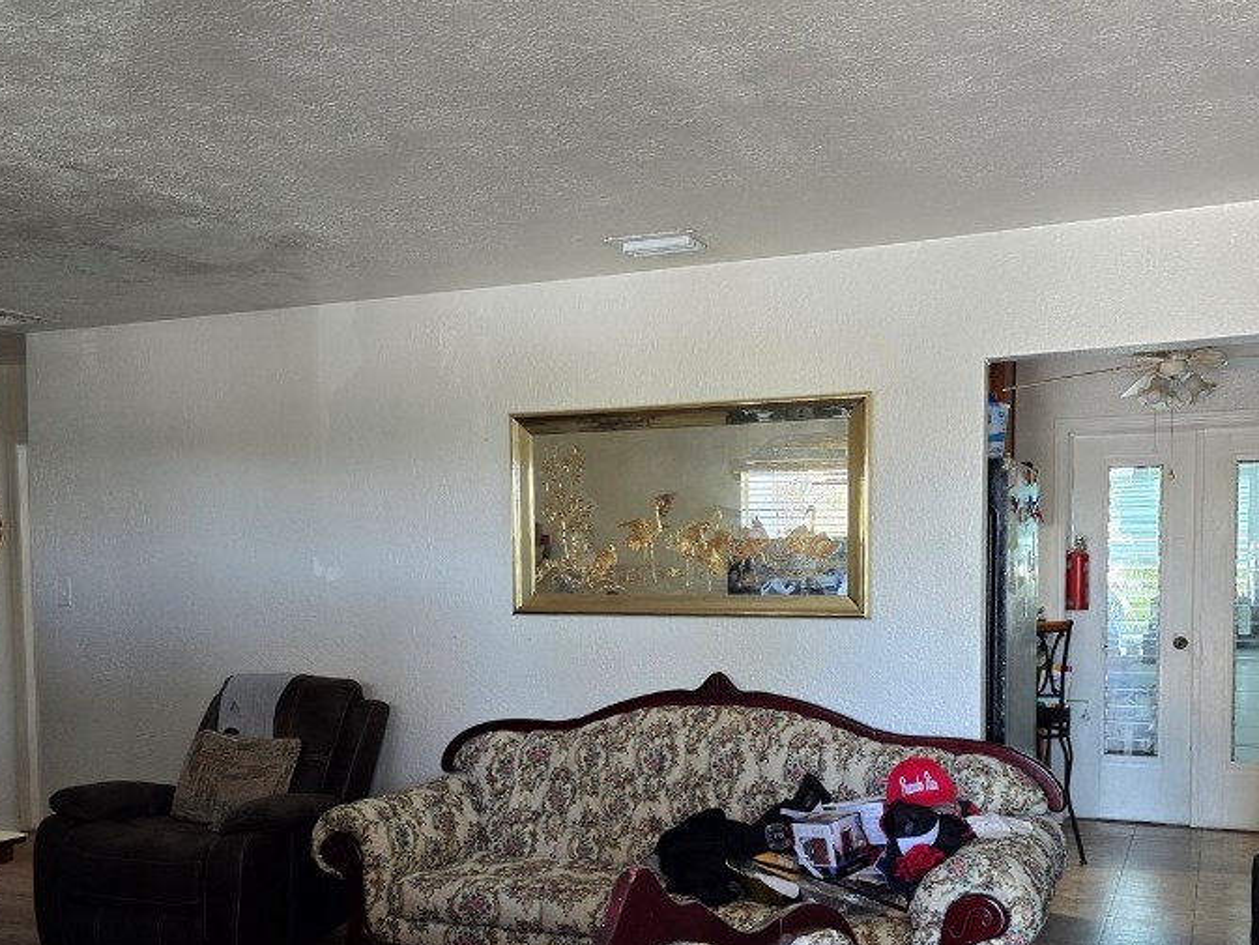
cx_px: 630
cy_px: 623
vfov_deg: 40.3
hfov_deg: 52.6
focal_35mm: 35
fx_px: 1273
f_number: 1.7
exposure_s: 1/120
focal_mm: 6.3
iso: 250
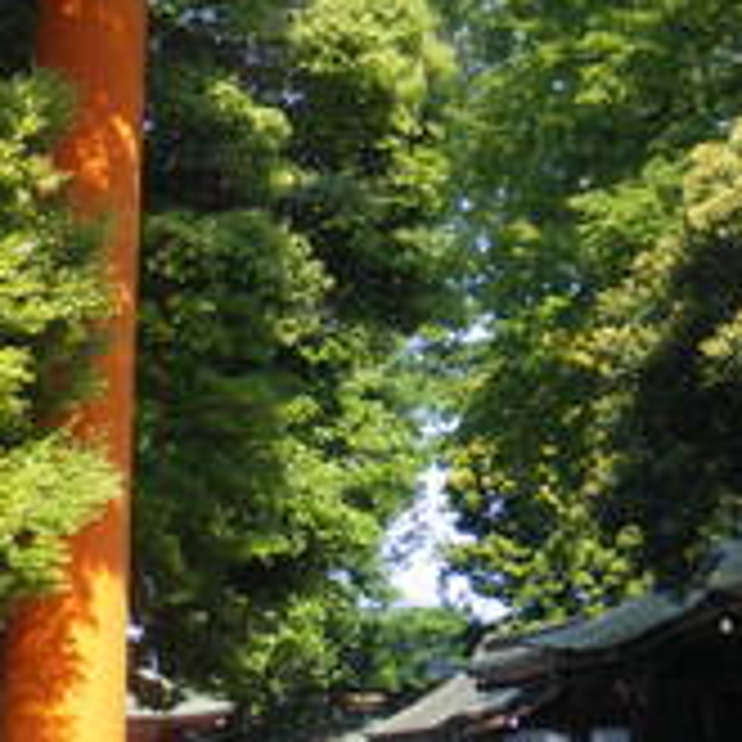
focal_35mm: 116
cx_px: 594
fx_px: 2813
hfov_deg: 14.9
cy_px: 108
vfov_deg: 14.9
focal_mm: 6.3
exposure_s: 1/250
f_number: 3.5
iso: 64
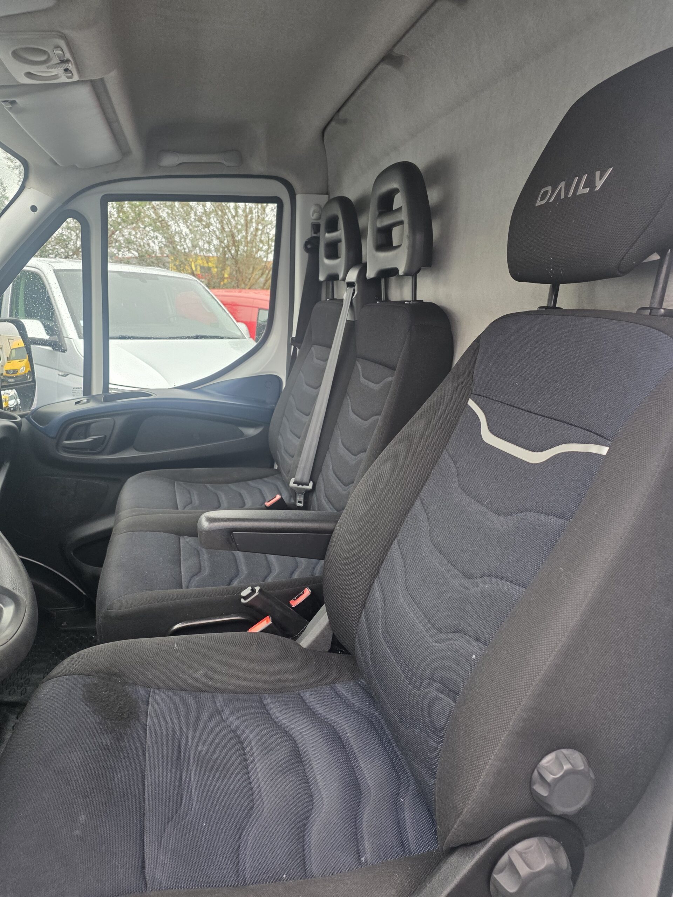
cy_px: 448
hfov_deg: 58.9
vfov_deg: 73.9
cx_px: 336
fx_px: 596
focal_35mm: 23
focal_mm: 6.25
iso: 160
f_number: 1.7
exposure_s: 1/180
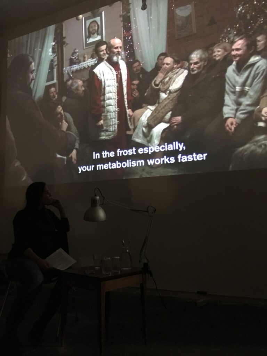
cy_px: 178
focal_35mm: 29
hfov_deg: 48.2
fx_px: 298
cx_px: 134
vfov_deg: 61.7
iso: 640
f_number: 2.2
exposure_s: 1/17
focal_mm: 4.15
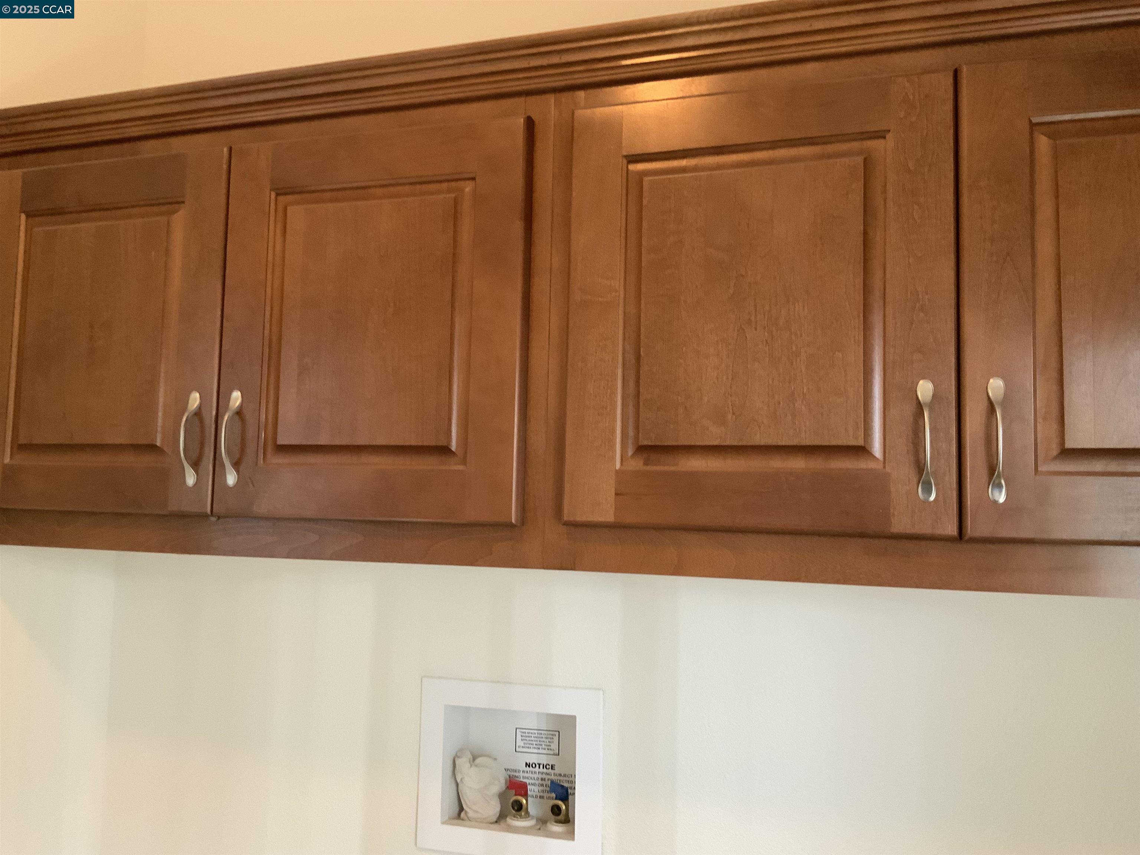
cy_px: 428
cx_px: 570
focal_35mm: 29
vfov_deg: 48.2
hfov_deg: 61.7
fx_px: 955
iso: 200
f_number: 1.8
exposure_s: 1/40
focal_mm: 3
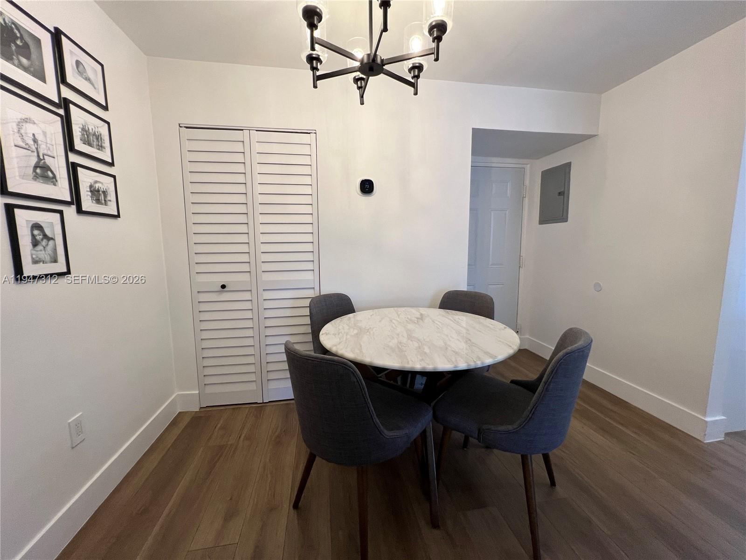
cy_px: 280
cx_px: 373
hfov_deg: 106.2
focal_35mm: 13
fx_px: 280
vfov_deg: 89.9
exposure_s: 1/120
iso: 125
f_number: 1.8
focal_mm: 1.57
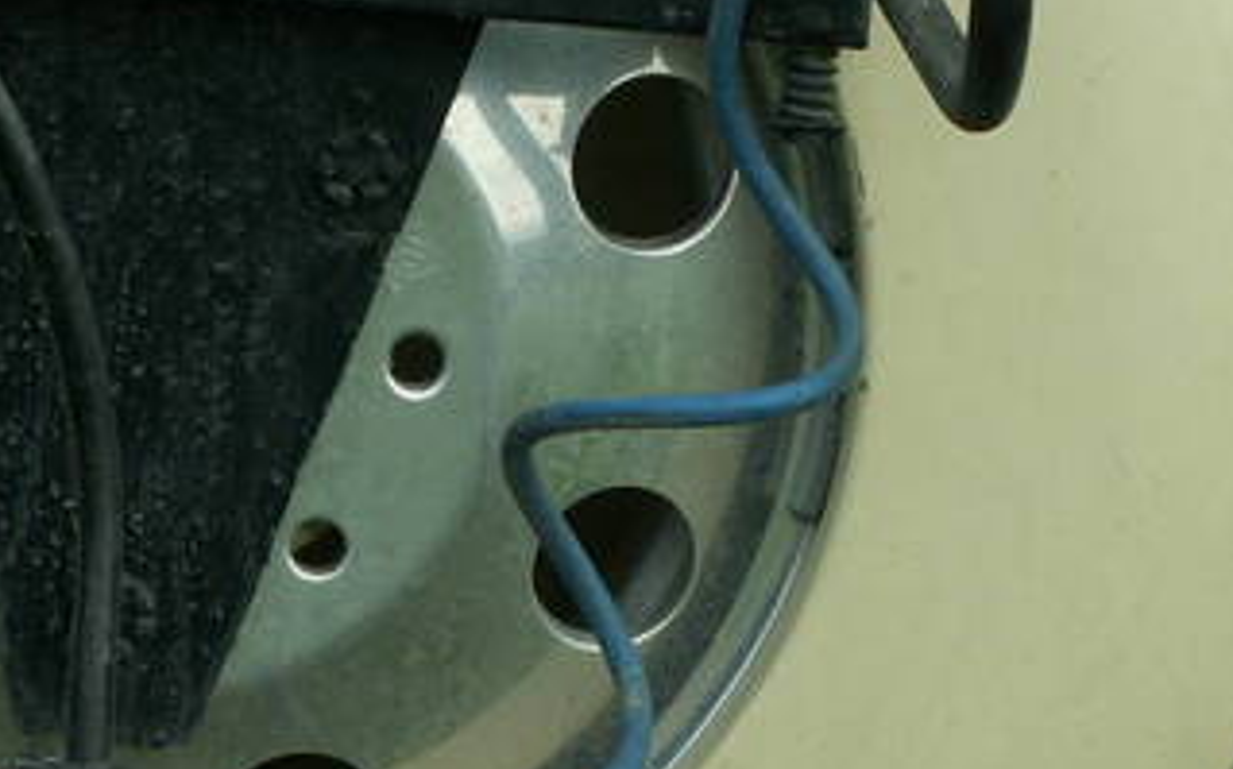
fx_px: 9135
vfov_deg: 4.8
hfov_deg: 7.7
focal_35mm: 272
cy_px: 294
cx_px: 104
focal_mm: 16.46
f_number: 4
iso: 50
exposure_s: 1/320
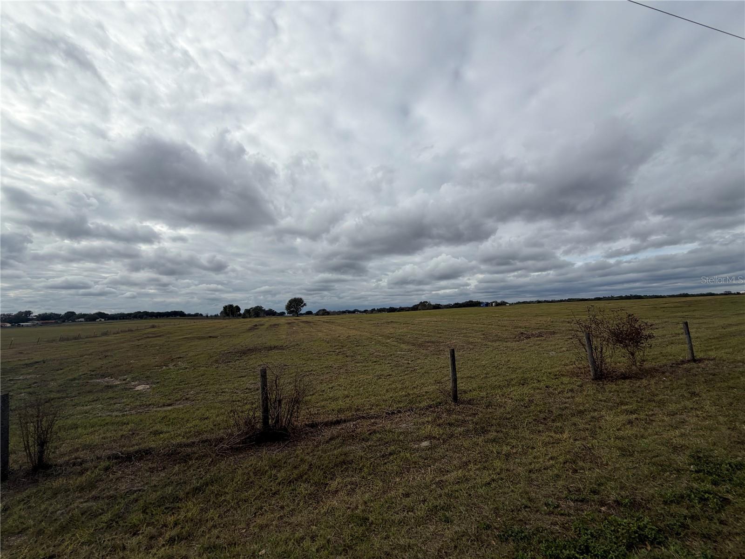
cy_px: 280
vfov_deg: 85.7
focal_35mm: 14
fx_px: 301
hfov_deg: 102.1
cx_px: 372
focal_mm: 2.22
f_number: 2.2
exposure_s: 1/1431
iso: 20
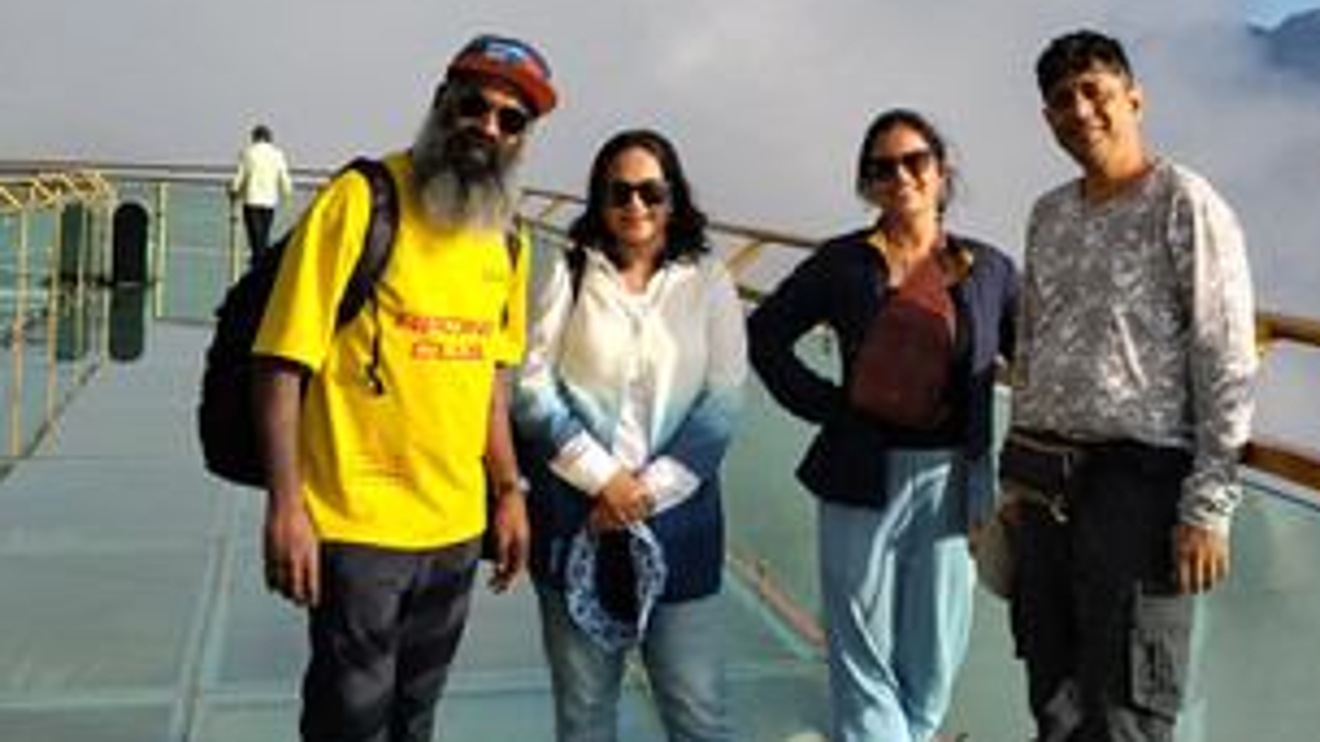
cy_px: 82
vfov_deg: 22.5
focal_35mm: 52
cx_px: 740
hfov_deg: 39.8
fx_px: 1820
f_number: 1.8
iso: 50
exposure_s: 1/1042
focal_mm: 4.22
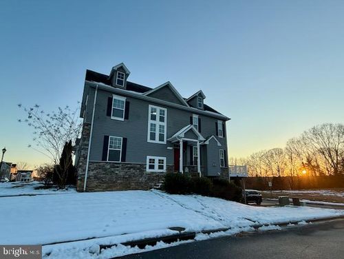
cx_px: 172
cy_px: 130
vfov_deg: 85.8
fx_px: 139
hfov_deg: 102.0
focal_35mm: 14
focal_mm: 2.22
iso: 50
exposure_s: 1/372
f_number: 2.2
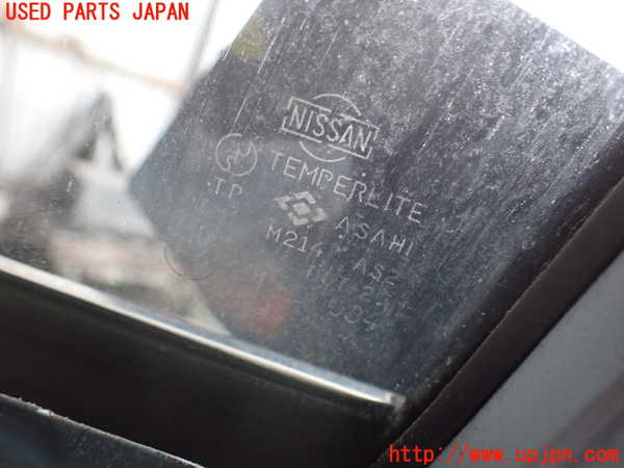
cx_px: 312
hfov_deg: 60.0
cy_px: 234
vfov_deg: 46.8
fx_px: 541
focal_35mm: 30
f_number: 2.3
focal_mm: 5.4
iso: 500
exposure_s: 1/125
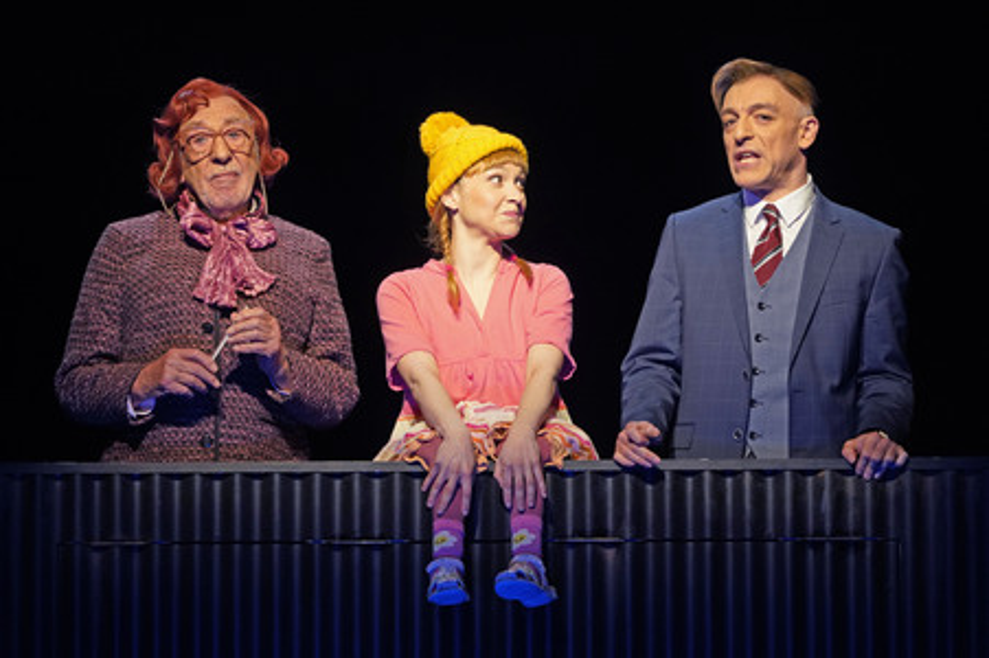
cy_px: 329
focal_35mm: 161
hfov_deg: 12.8
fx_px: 4420
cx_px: 494
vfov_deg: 8.5
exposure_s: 1/250
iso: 2000
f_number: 5.6
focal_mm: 161
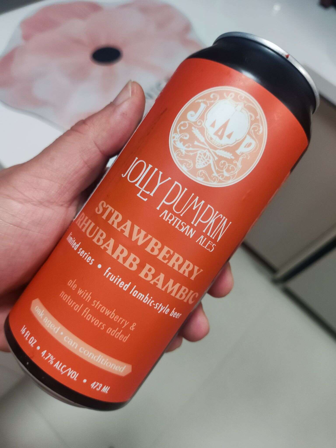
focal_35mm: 25
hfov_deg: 54.9
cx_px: 168
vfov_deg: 69.4
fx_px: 324
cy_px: 224
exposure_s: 1/77.5
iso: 394
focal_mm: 4.71
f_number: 1.79
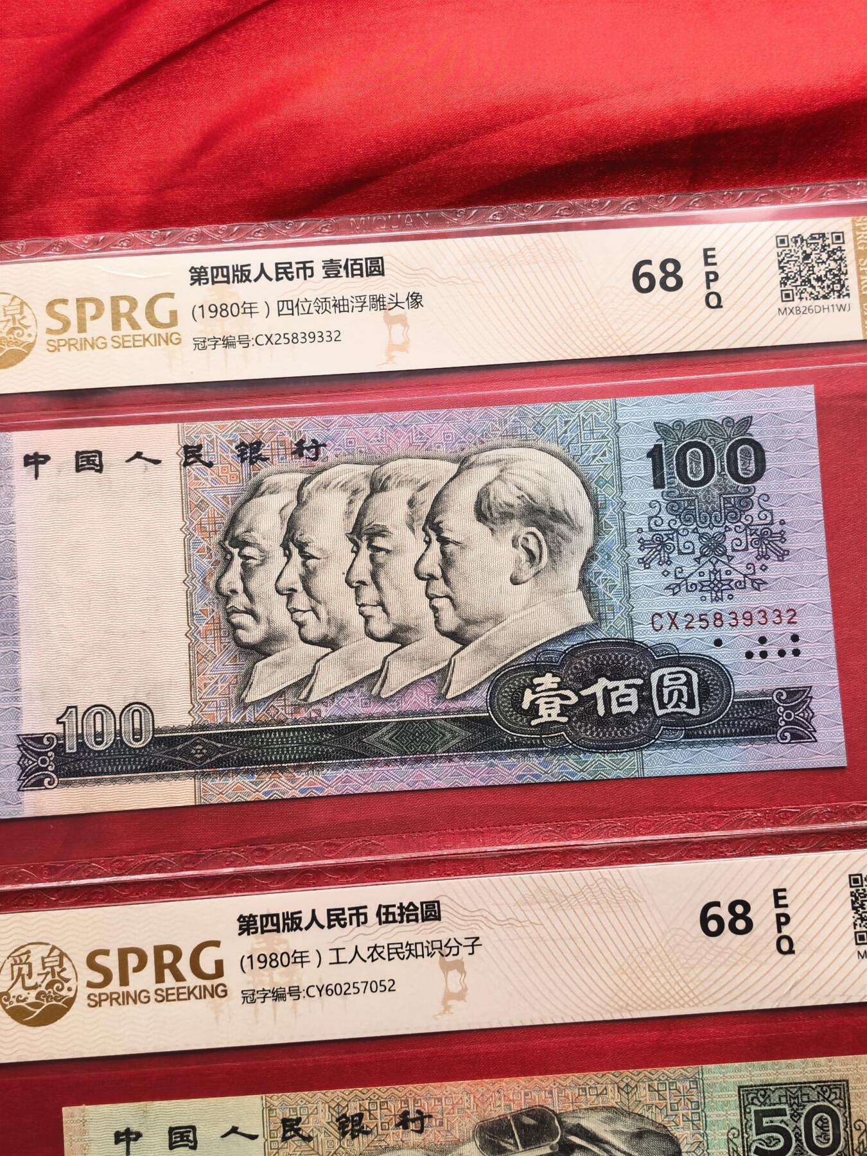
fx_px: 1603
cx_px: 434
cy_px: 578
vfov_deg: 39.7
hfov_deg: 30.3
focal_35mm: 48
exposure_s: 1/242
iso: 50
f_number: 2
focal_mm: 6.98
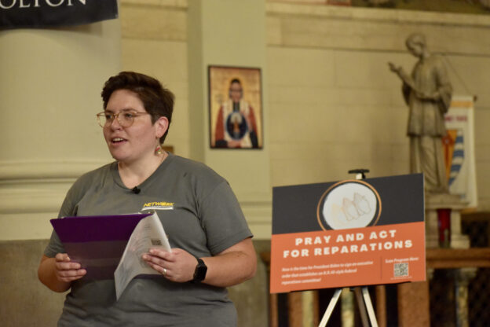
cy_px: 164
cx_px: 245
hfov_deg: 13.0
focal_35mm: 158
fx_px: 2144
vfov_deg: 8.7
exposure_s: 1/250
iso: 4000
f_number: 4.8
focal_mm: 105
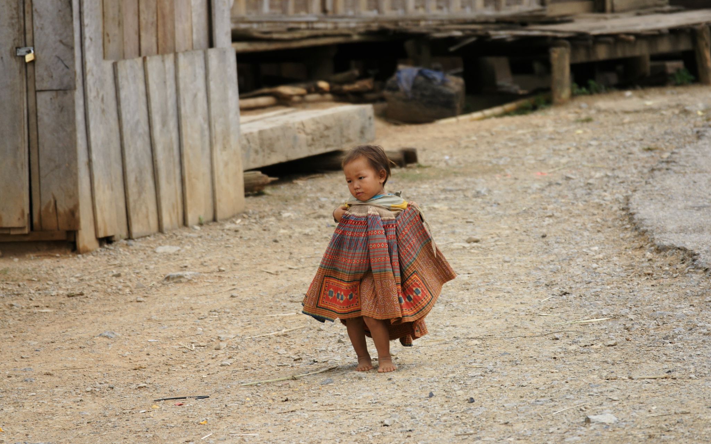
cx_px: 356
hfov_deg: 6.0
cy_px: 212
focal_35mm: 352
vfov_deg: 3.7
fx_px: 6820
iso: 250
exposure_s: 1/400
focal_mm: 230
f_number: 5.6
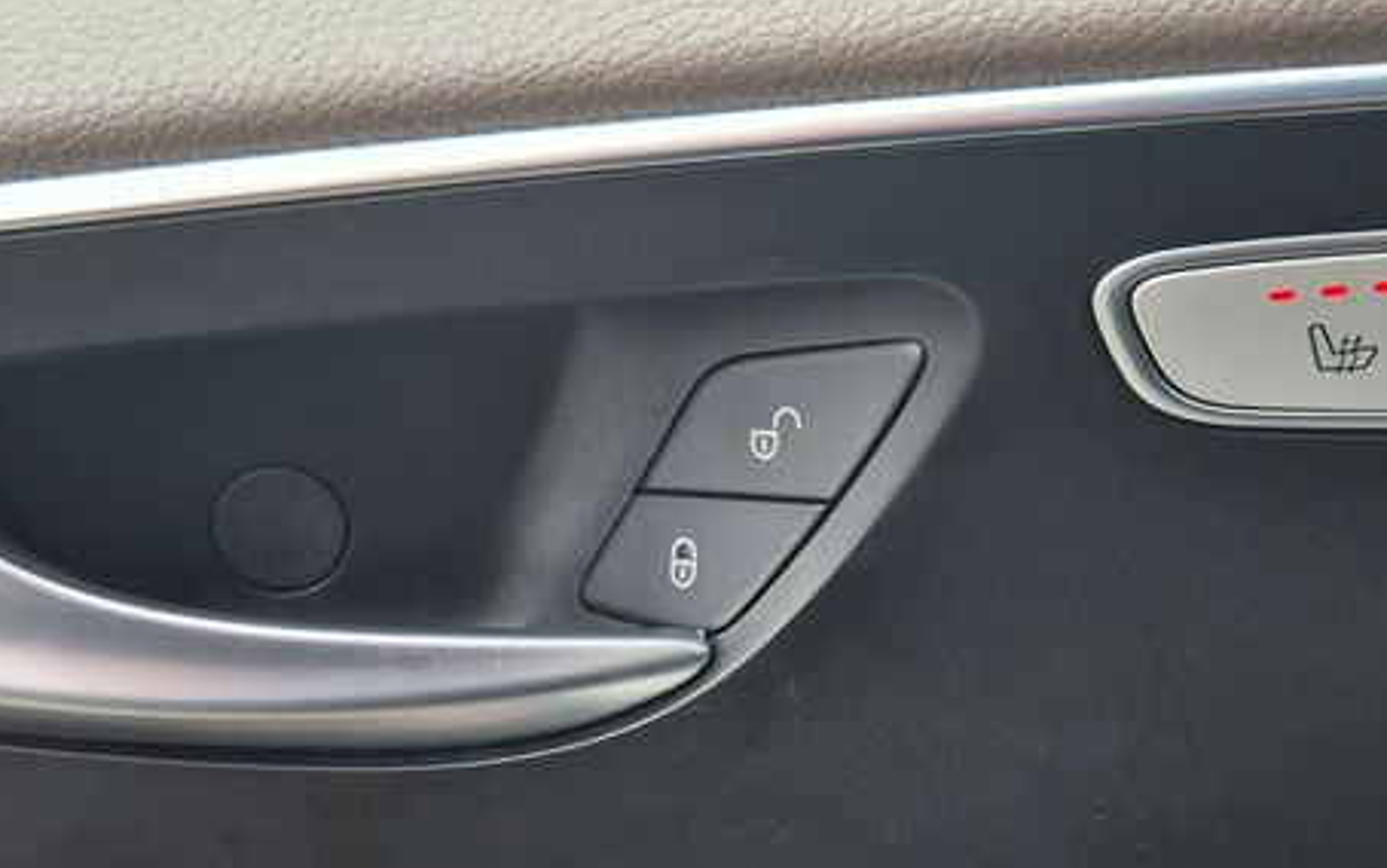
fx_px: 2080
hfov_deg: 36.9
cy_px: 672
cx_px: 721
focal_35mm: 55
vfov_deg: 23.3
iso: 32
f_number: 1.8
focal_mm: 5.4
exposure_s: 1/180
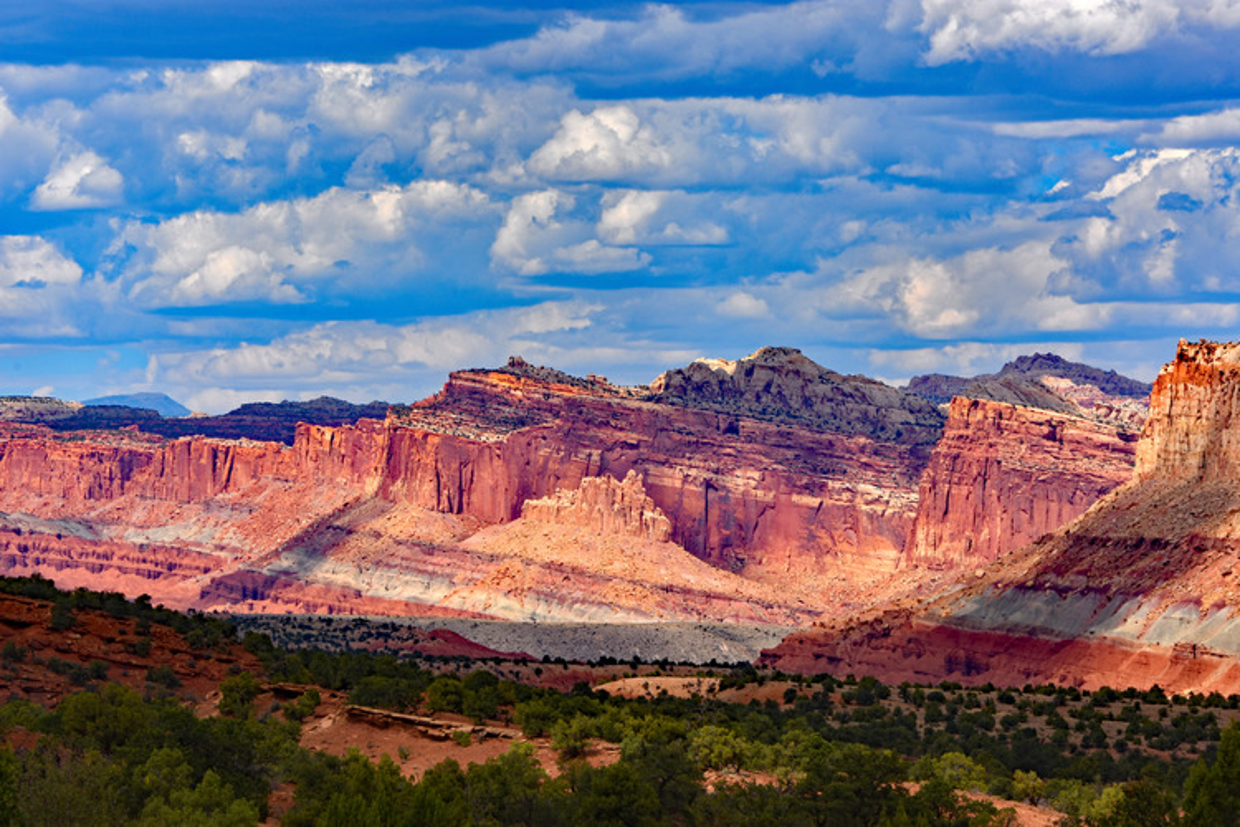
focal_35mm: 188
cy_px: 414
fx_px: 6458
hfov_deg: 11.0
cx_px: 620
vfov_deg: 7.3
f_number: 16
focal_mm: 125
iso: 100
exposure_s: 1/100
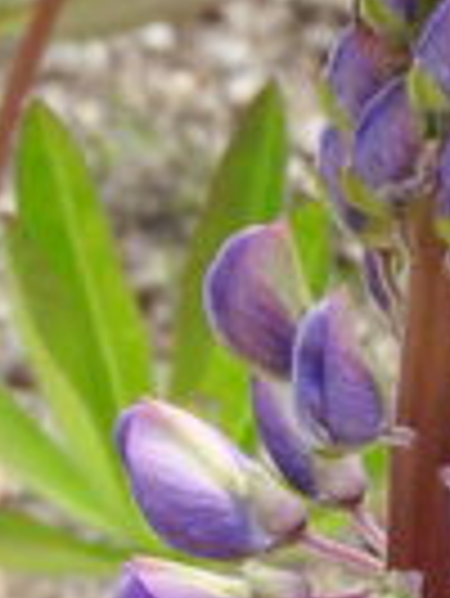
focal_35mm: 1354
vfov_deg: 1.5
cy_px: 405
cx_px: 958
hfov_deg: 1.1
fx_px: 23431
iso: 100
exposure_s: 1/125
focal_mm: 48.4
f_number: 5.5
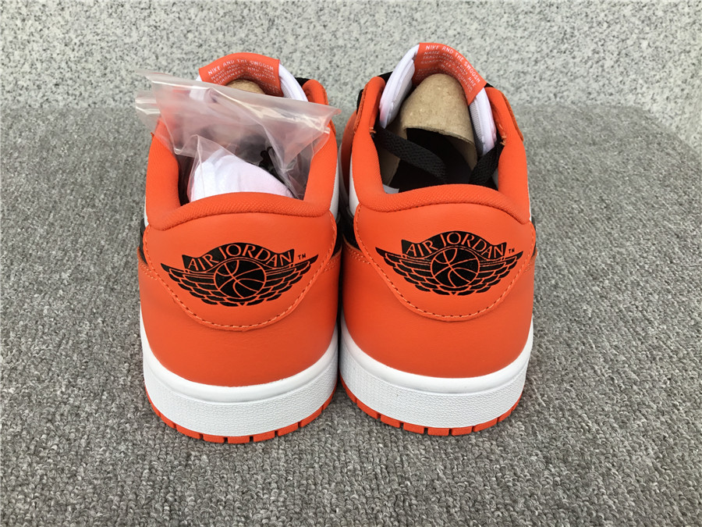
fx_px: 629
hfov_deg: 58.4
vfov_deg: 45.4
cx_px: 351
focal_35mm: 31
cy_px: 264
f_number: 2.4
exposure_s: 1/50
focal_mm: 3.3
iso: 25
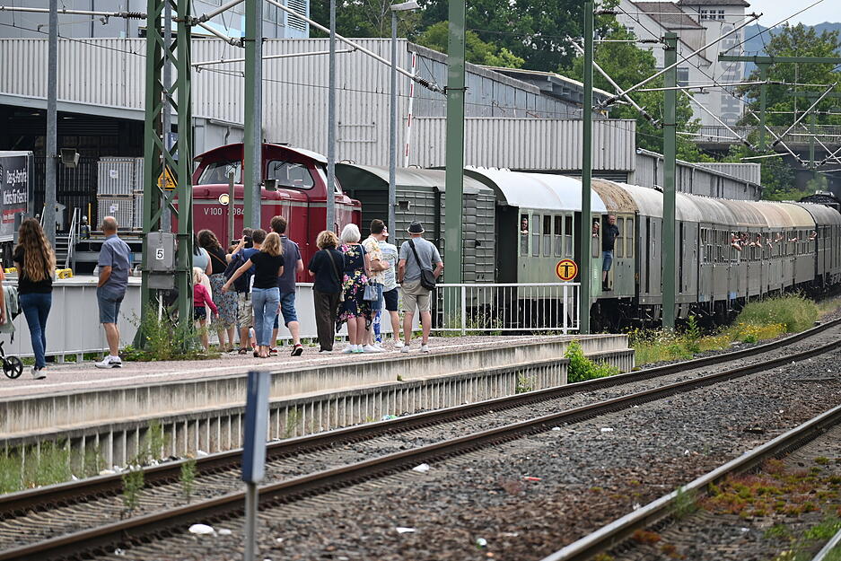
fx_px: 7710
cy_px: 280
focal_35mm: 330
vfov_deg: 4.2
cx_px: 420
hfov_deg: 6.2
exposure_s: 1/500
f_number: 6
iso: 180
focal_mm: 220
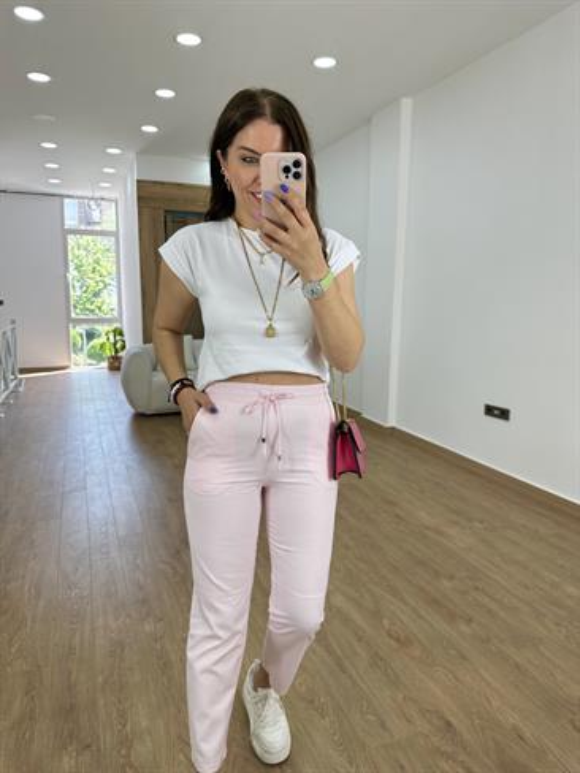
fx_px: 536
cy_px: 386
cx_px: 290
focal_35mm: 24
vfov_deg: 71.6
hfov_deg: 56.8
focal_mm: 6.86
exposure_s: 1/204
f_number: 1.78
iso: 80
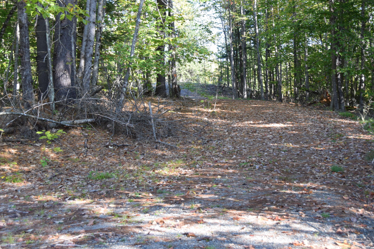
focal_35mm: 65
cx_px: 231
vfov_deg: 21.0
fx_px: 672
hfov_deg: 31.0
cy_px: 94
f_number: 6.3
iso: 400
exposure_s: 1/160
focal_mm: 31
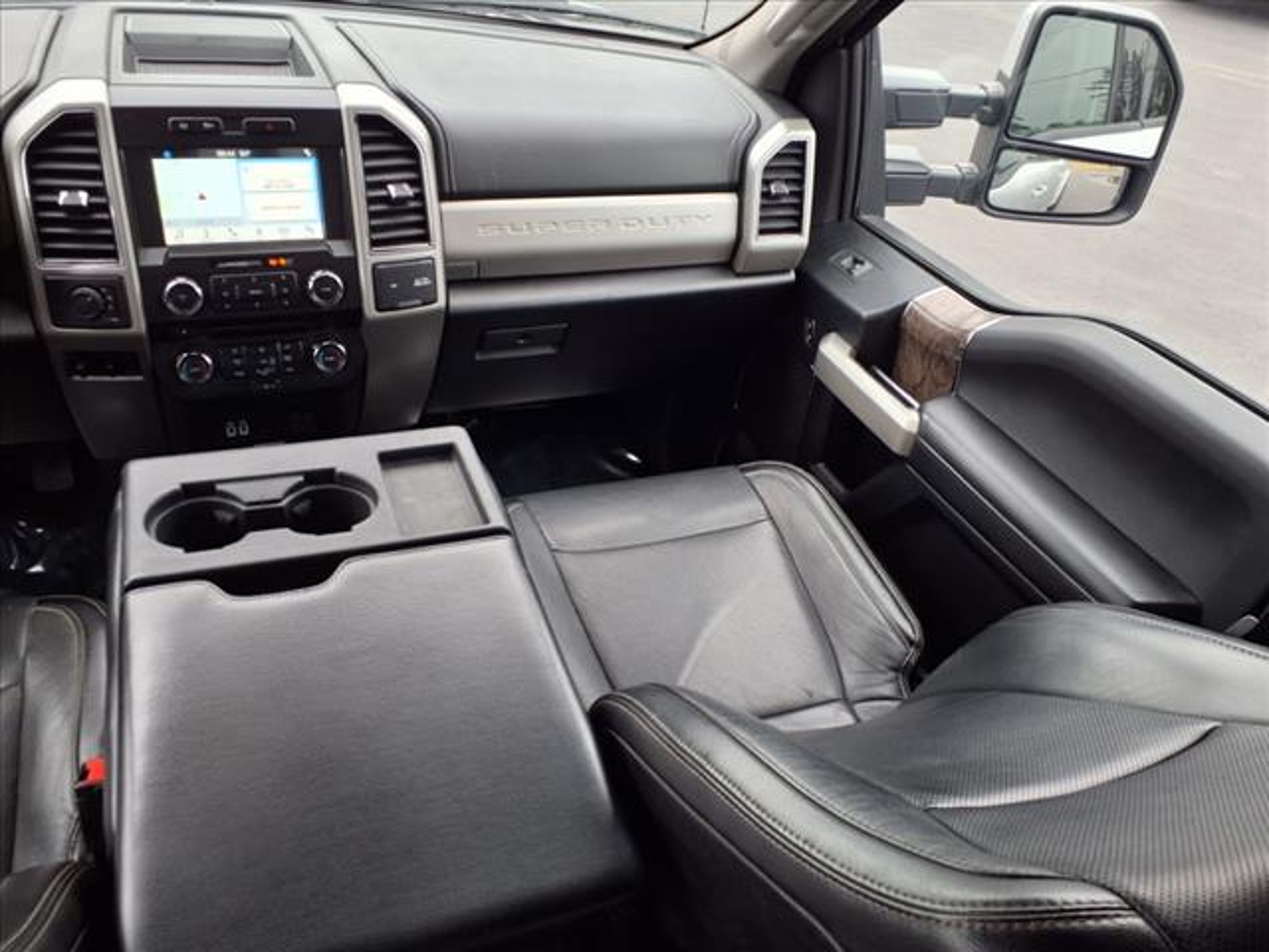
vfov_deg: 51.4
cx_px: 634
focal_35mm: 27
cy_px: 476
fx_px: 990
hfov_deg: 65.3
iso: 50
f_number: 1.9
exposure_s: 1/60.2
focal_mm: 3.58
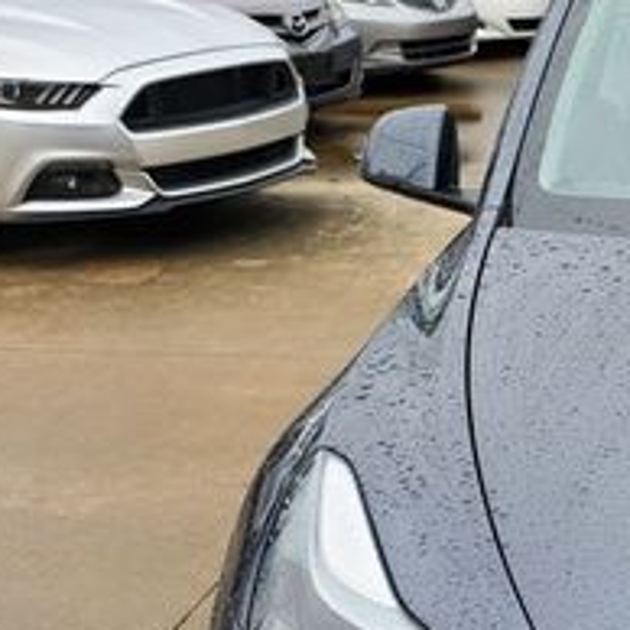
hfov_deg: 20.0
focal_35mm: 76
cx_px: 916
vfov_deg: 22.3
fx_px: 1565
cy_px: 546
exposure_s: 1/143
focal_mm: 4.3
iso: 50
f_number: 2.4
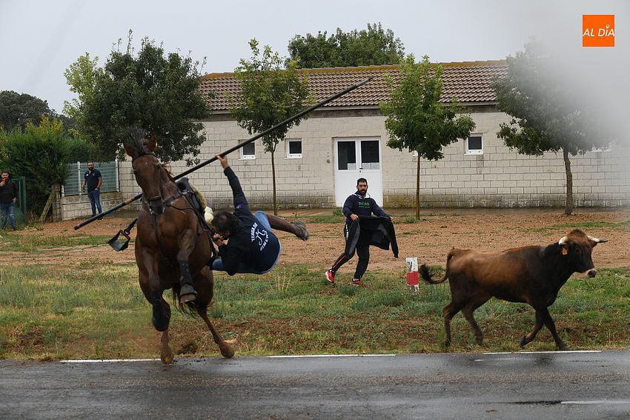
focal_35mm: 95
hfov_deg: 21.5
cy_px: 210
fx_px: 1663
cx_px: 315
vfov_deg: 14.4
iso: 640
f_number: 7.1
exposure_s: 1/320
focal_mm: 95
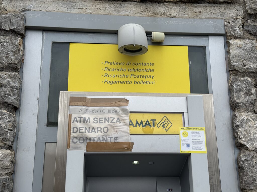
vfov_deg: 30.3
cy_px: 96
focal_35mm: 48
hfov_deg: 39.7
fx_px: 356
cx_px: 128
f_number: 1.78
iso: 64
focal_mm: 6.76
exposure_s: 1/1133
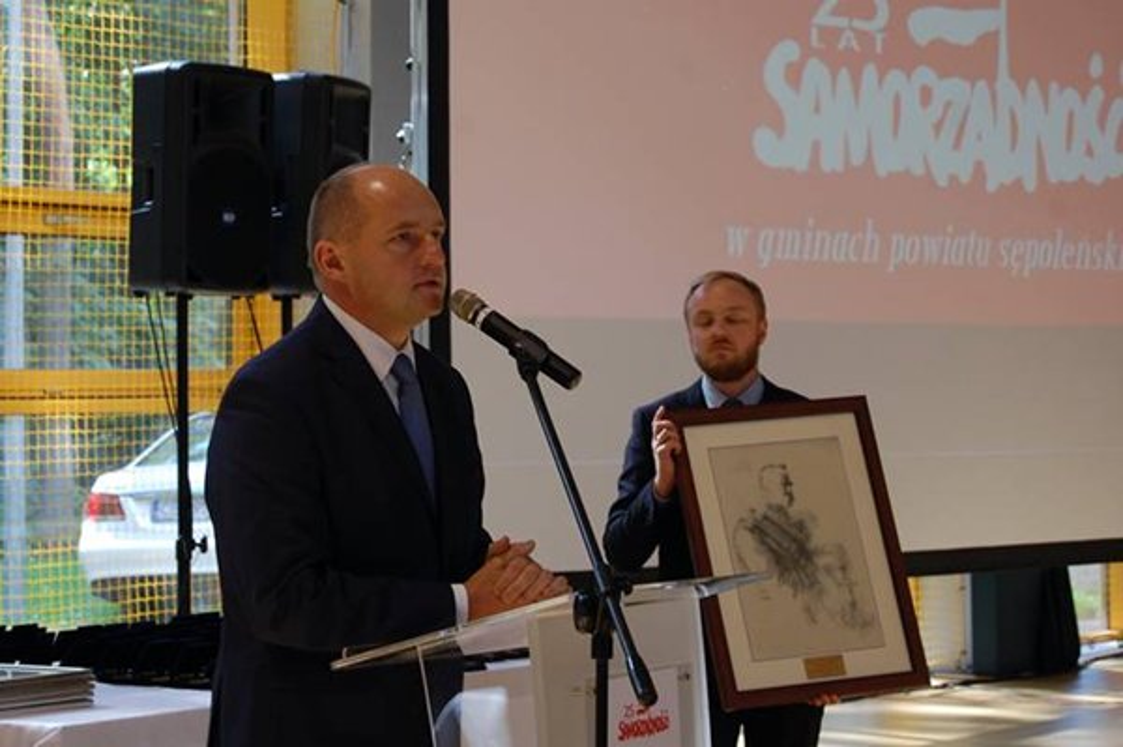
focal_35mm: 82
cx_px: 562
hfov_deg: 24.6
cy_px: 374
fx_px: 2571
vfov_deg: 16.5
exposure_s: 1/40
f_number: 5.6
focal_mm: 55
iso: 400
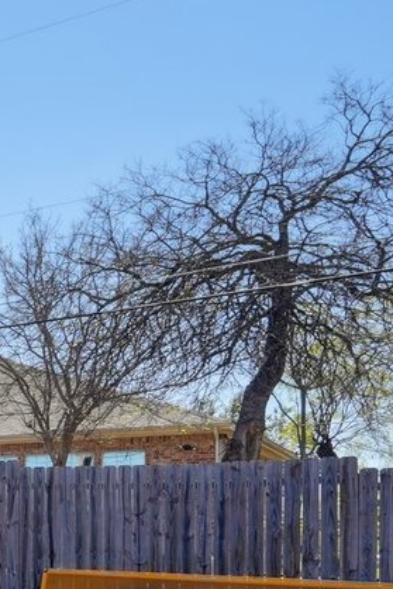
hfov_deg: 12.0
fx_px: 1046
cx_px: -744
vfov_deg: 30.2
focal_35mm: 64
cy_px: 517
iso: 100
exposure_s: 1/250
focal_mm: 16.5
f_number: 8
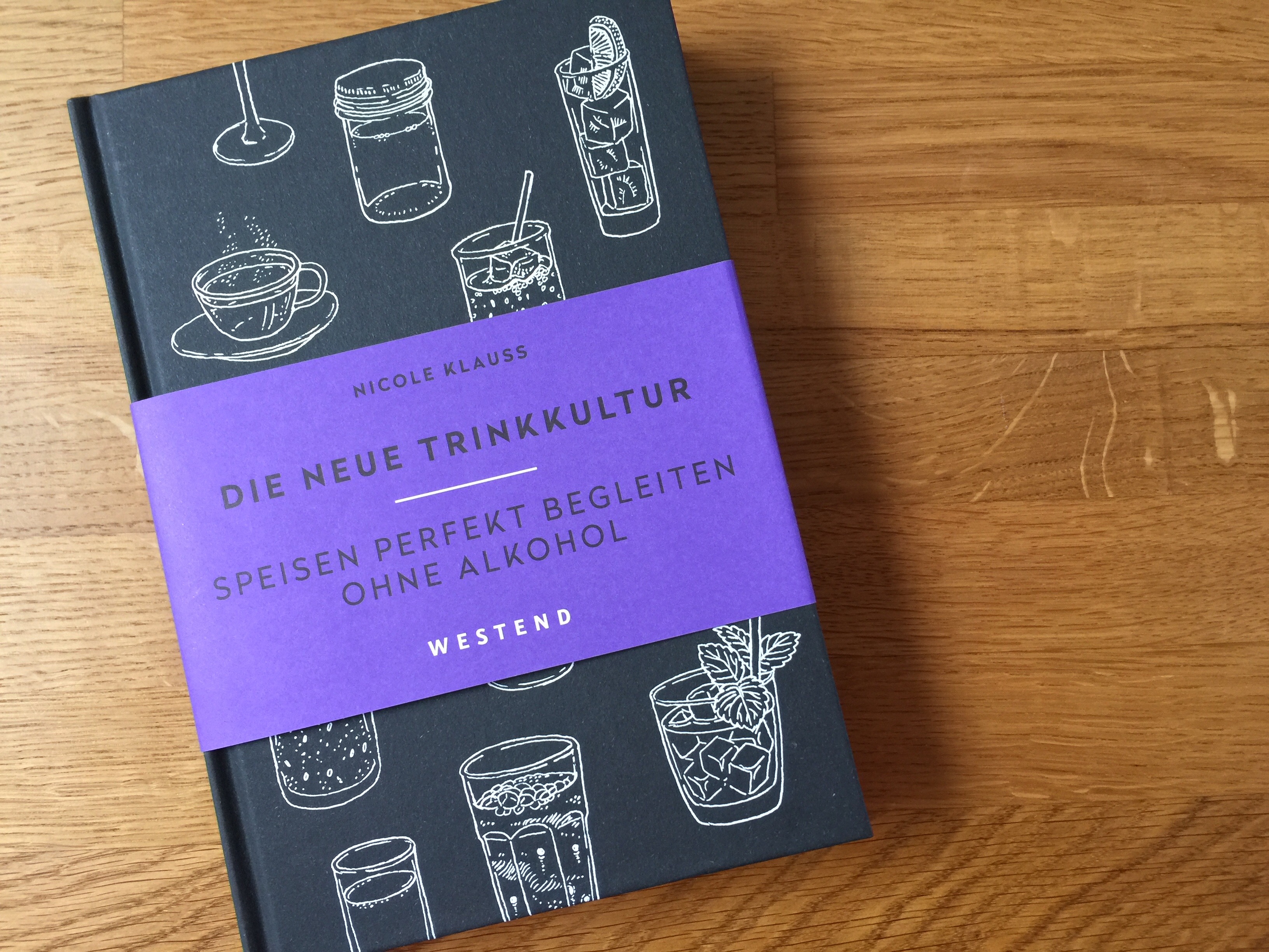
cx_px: 634
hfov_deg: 61.7
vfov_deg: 48.2
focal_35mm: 29
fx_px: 1063
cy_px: 476
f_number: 2.2
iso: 64
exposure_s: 1/33
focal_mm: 4.15
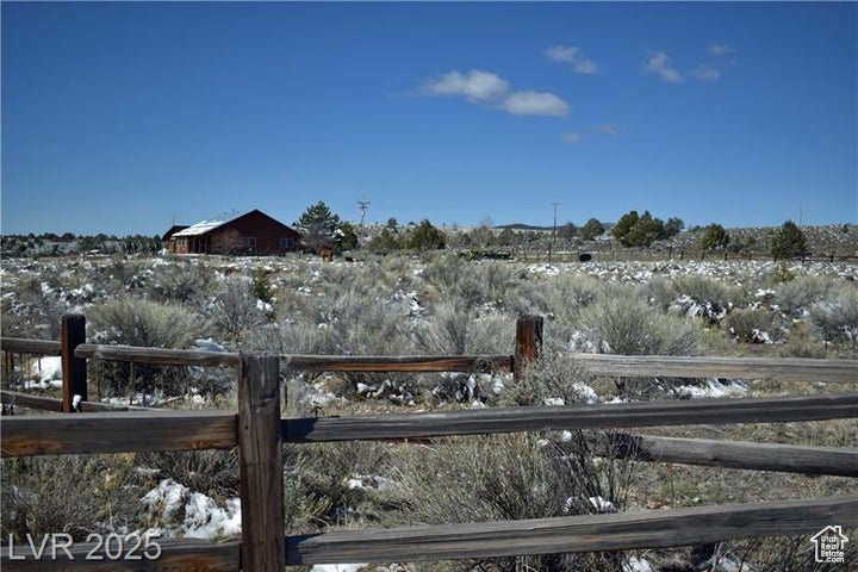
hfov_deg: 53.1
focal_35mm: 36
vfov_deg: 36.9
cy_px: 286
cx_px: 429
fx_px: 858
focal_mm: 24
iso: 100
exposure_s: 1/1600
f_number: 4
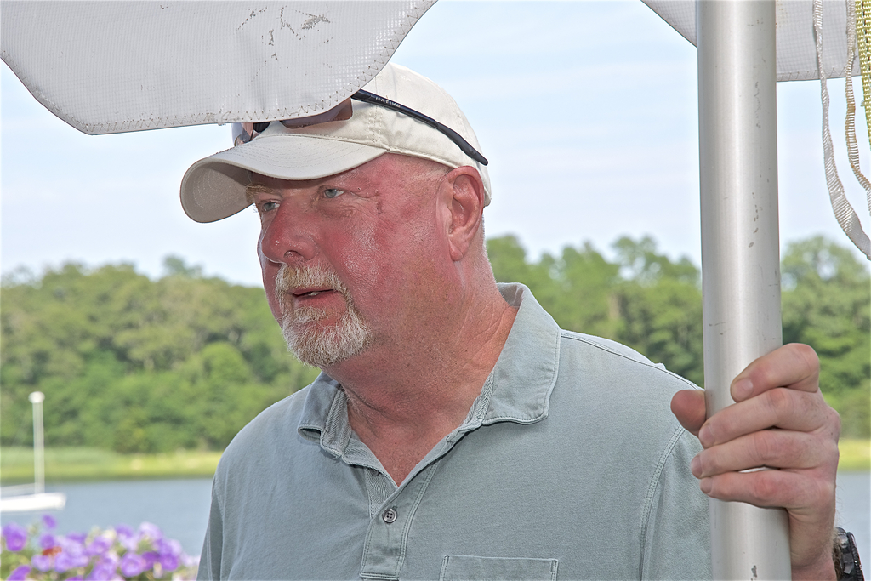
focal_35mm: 120
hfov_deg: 17.1
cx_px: 436
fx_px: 2904
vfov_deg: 11.4
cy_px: 290
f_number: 9
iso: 200
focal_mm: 80
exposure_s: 1/200
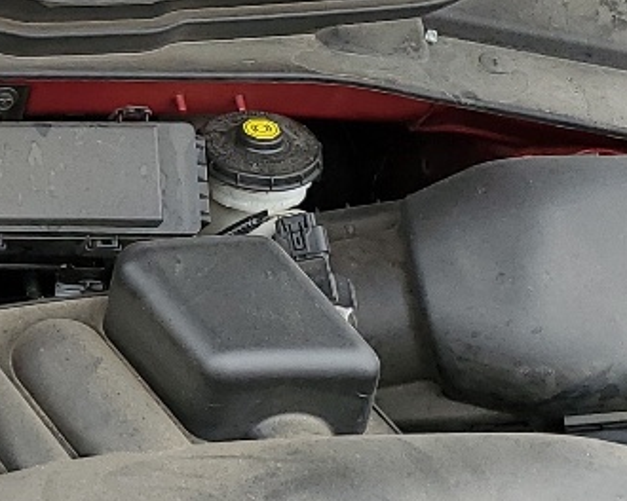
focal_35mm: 123
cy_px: 205
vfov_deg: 12.5
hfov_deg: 14.3
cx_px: -391
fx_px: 2282
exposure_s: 1/172
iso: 50
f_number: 1.5
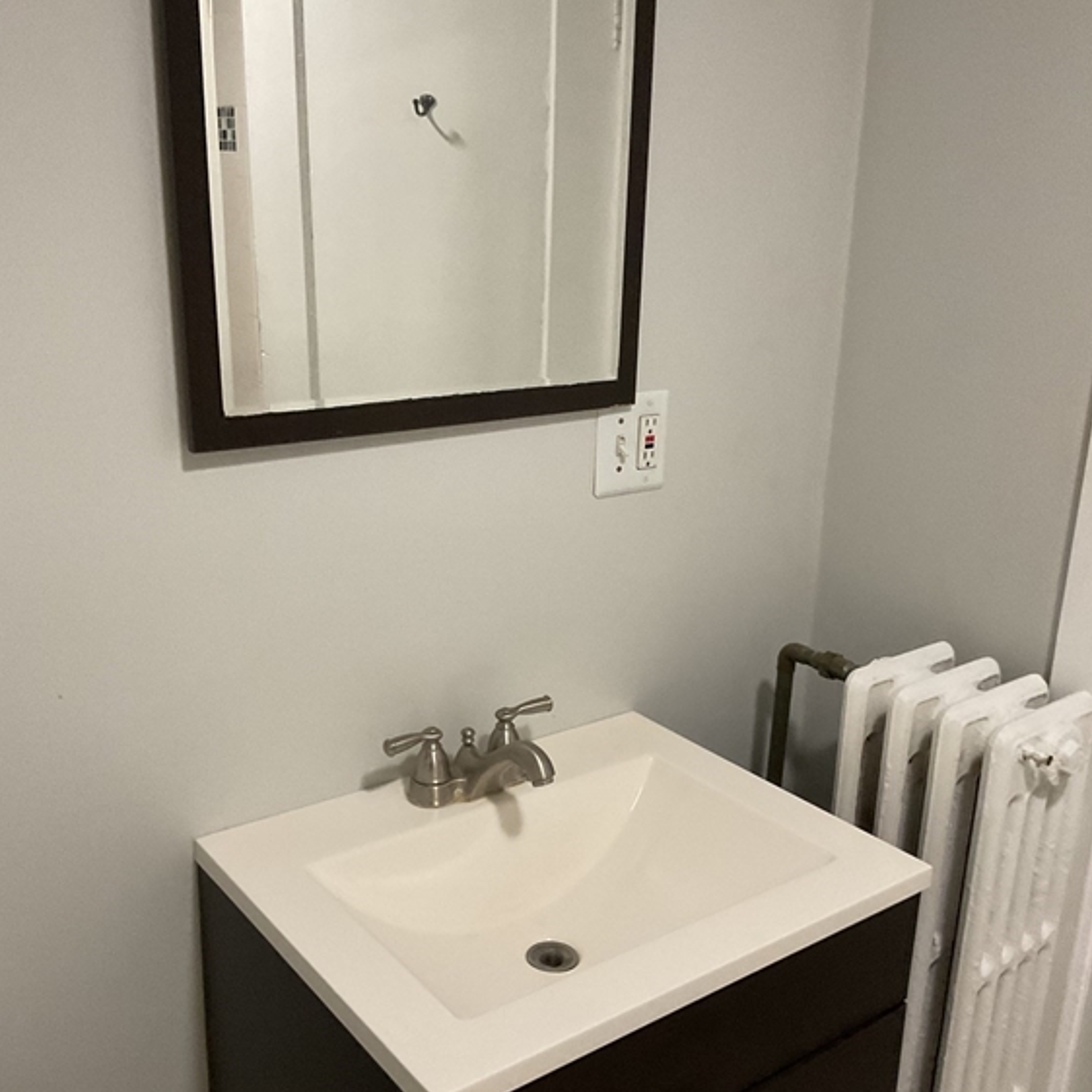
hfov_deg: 47.2
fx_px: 1249
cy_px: 587
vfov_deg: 47.2
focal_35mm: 35
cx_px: 538
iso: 250
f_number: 1.8
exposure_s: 1/60
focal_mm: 3
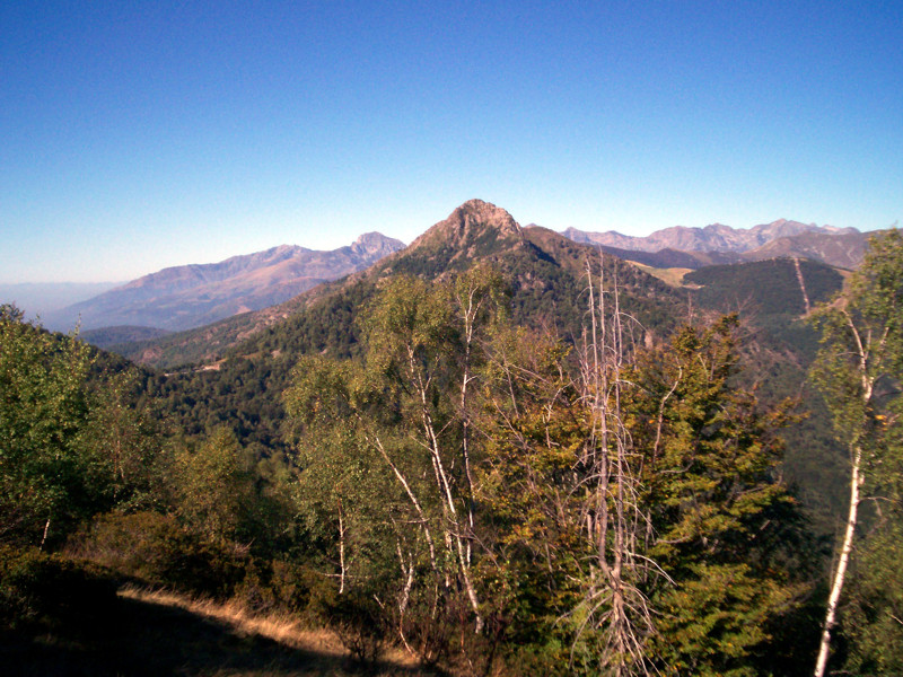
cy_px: 338
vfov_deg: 39.7
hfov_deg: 51.4
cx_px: 452
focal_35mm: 36
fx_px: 939
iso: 100
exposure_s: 1/834
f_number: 4.5
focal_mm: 5.9
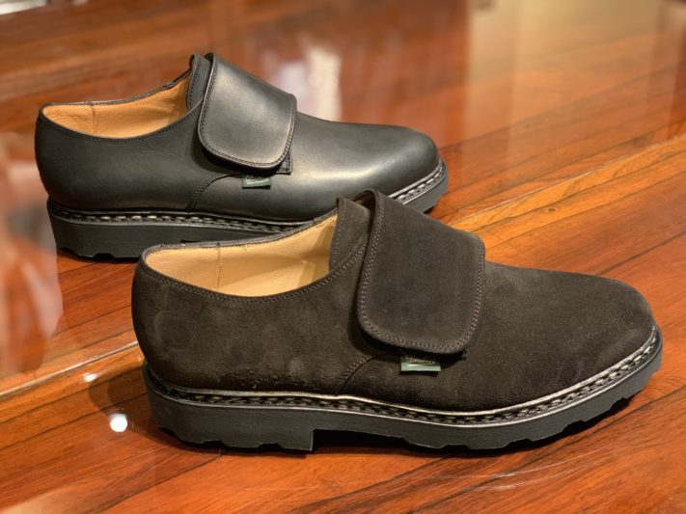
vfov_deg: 28.0
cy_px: 257
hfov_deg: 36.8
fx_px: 1030
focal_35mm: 52
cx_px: 343
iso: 200
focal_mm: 6
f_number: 2.4
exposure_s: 1/60
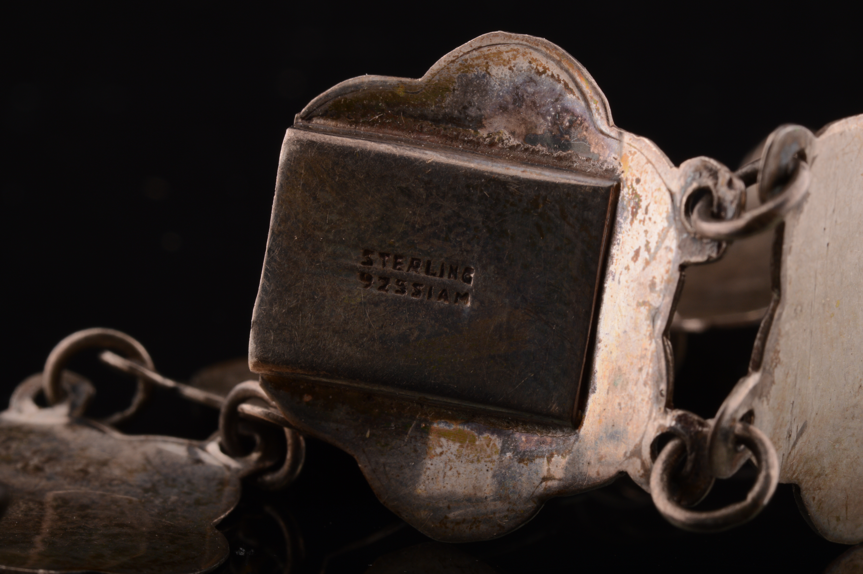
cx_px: 432
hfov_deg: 22.6
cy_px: 287
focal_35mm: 90
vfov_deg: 15.2
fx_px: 2156
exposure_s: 1/200
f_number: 22
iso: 100
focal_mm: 60
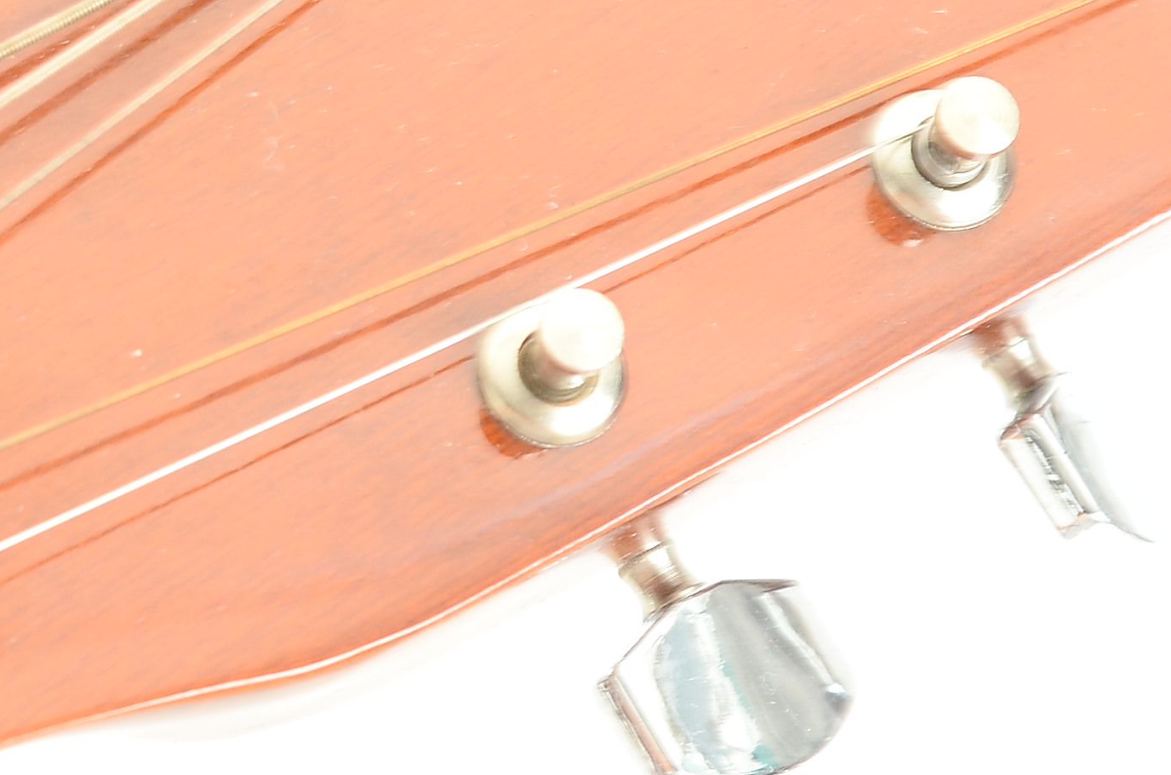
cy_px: -35
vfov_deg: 7.5
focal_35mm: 181
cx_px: 337
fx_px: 5886
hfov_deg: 11.3
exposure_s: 1/80
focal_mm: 45
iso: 320
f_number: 8
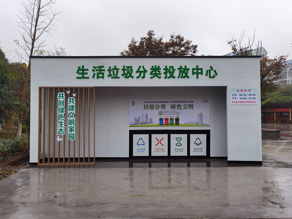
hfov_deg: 65.3
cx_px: 146
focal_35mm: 27
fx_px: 228
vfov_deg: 51.4
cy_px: 110
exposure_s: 1/920
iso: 50
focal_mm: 6.71
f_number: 1.9
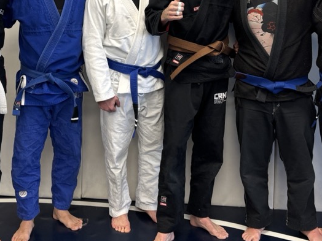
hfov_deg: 34.9
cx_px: 150
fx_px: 512
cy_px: 30
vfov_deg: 25.8
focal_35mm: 55
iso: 125
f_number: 1.78
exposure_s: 1/60
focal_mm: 6.76
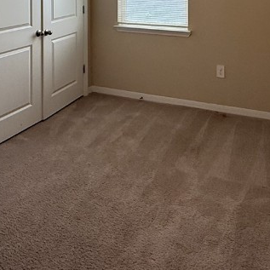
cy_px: -29
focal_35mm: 40
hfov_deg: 41.7
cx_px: 158
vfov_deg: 35.6
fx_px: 353
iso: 125
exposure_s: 1/120
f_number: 2.2
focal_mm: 2.22
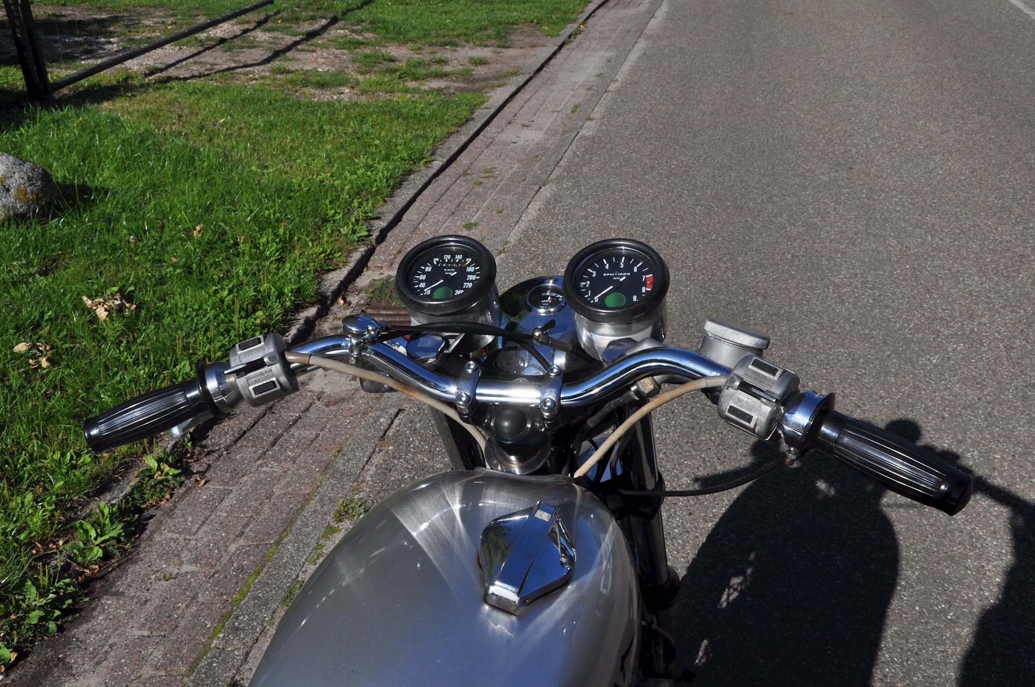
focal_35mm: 38
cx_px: 518
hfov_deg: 51.3
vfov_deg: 35.4
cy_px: 344
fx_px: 1077
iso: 200
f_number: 16
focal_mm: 25
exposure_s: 1/250
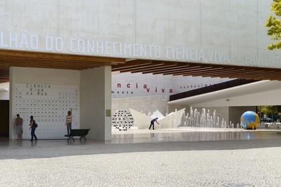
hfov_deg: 33.4
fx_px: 468
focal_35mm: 60
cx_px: 140
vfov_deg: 22.6
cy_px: 94
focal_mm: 60
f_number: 10
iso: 200
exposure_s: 1/400
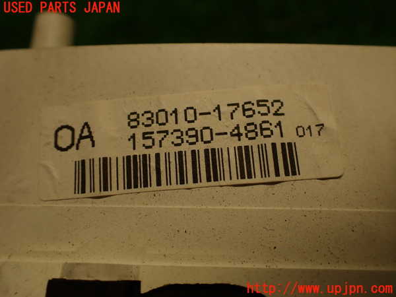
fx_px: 366
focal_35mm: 32
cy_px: 148
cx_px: 198
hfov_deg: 56.8
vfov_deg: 44.2
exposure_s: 1/60
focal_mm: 5.79
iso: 100
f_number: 2.4
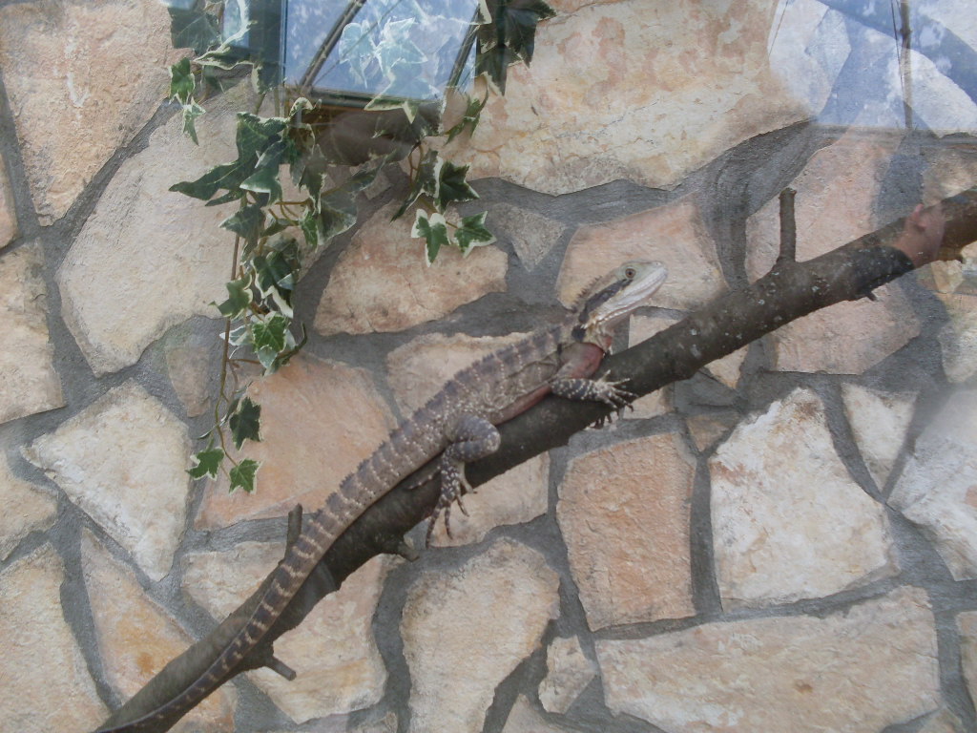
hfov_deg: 49.0
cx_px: 488
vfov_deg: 37.7
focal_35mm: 38
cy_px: 366
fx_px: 1073
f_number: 2.8
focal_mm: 6.3
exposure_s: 1/90
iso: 80
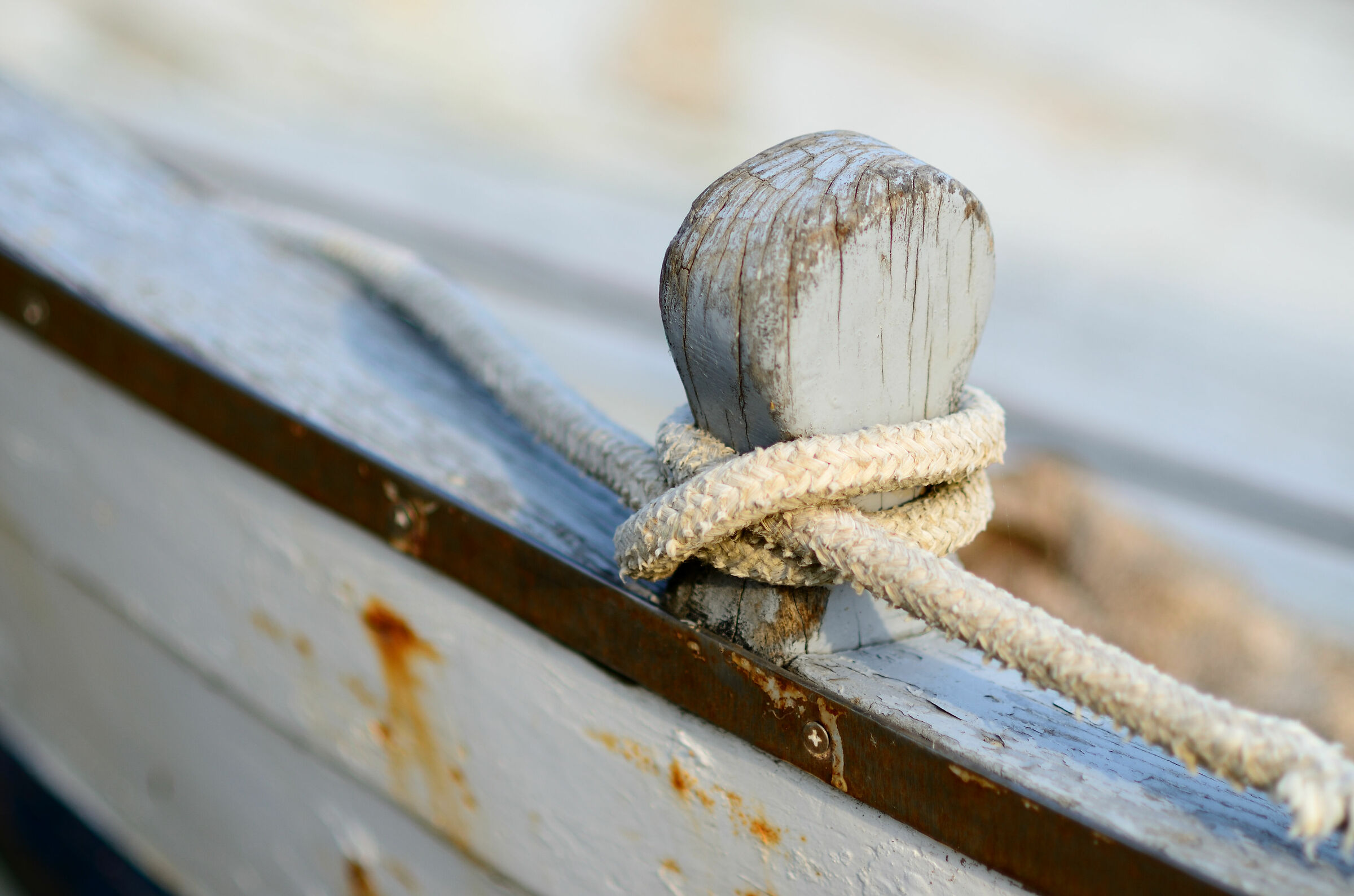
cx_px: 677
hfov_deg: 16.1
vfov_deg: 10.7
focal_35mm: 128
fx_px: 4786
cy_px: 448
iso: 100
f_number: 2.2
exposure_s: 1/1600
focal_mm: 85
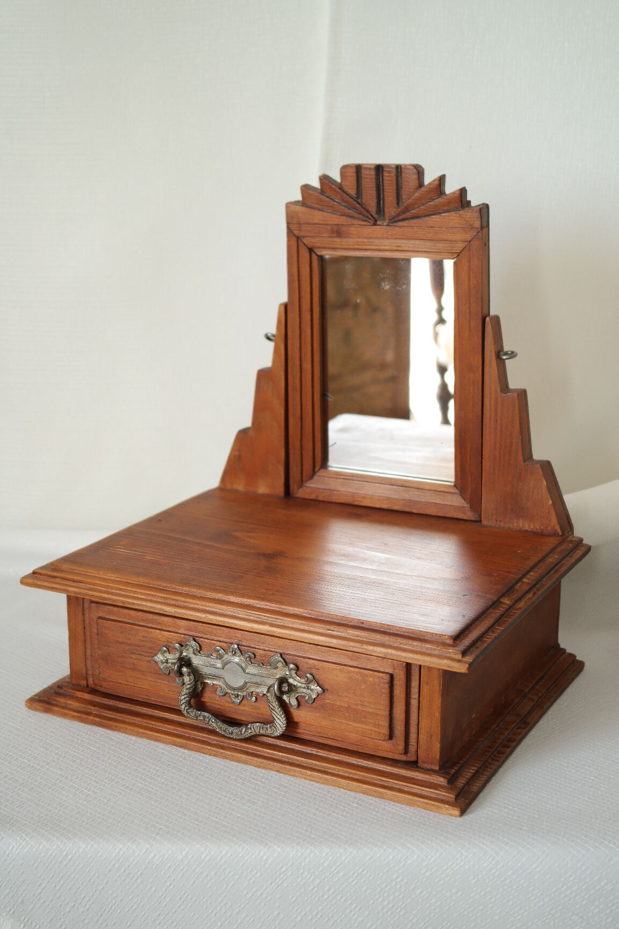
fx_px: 1367
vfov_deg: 37.5
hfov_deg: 25.5
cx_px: 310
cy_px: 464
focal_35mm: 53
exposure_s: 1/30
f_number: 6.3
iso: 400
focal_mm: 35
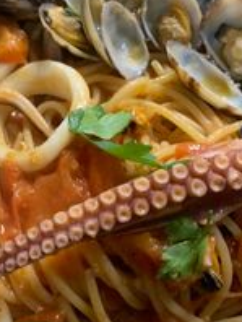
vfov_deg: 33.9
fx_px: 521
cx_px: 71
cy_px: 101
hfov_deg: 25.9
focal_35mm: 56
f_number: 1.8
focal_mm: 4.25
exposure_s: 1/50
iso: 320
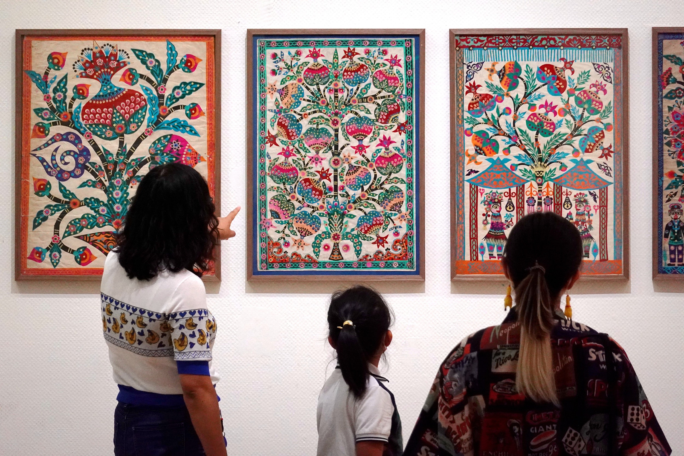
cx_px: 342
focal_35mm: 172
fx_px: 3268
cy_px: 228
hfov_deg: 11.9
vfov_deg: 8.0
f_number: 4.5
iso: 1250
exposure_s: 1/160
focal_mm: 62.36
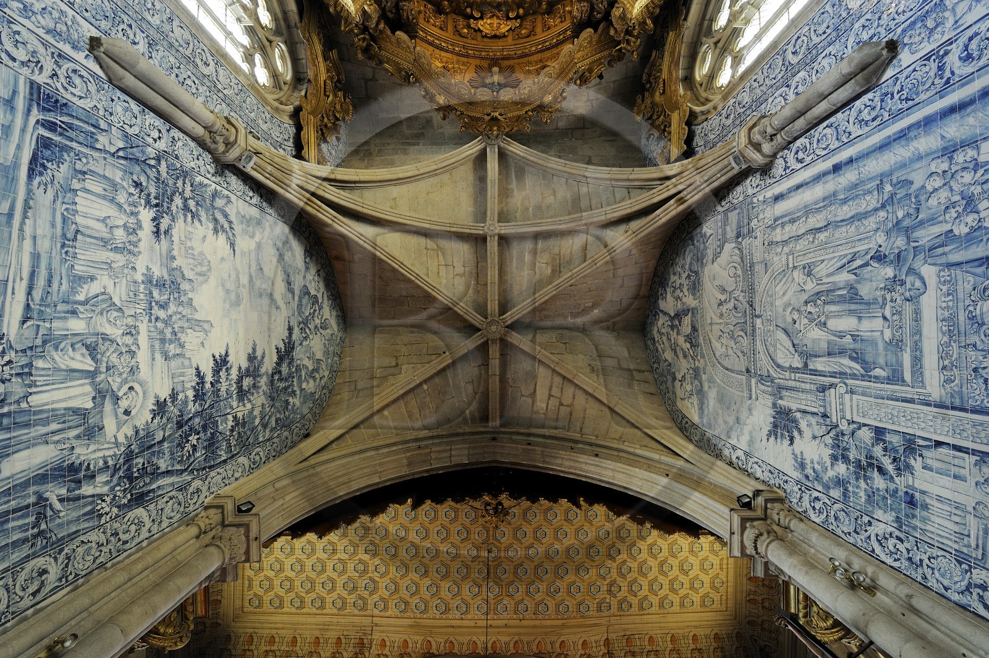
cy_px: 329
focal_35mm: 14
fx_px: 384
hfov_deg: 104.3
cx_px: 494
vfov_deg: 81.1
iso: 200
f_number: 7.1
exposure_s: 1/1.67
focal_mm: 14
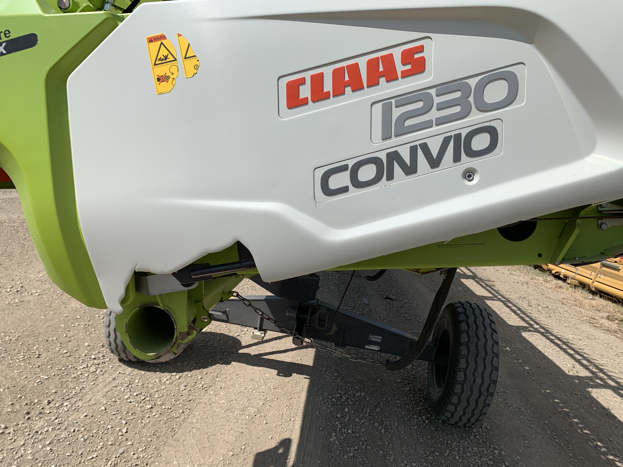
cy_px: 234
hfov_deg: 67.3
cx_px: 312
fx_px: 468
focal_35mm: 26
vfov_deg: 53.1
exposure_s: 1/3289
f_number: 1.8
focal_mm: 4.25
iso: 25
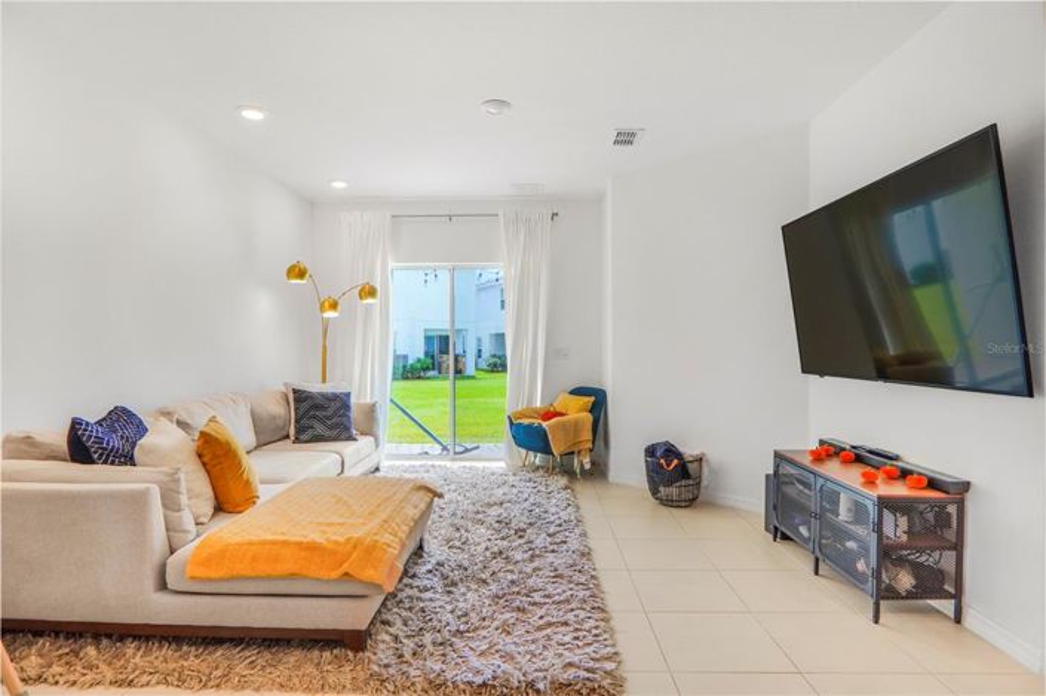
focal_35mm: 18
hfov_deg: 90.0
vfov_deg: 67.3
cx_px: 523
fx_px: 523
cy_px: 348
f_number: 4
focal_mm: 12
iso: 400
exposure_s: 1/160
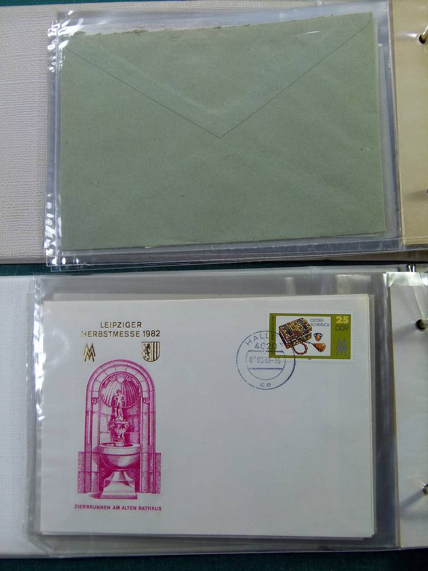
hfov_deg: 36.0
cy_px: 286
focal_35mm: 40
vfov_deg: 46.8
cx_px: 214
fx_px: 659
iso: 100
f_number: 3.6
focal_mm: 7.3
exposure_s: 1/100
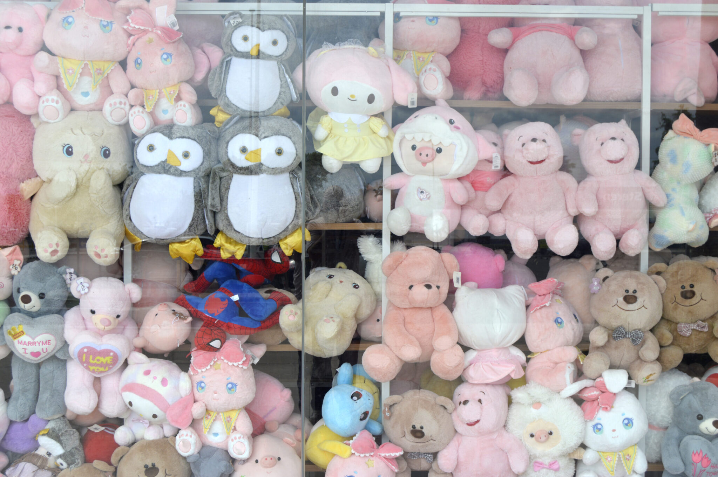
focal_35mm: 52
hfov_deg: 37.9
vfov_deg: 25.7
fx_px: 1046
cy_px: 238
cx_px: 359
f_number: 7.1
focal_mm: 35
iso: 100
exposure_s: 1/200
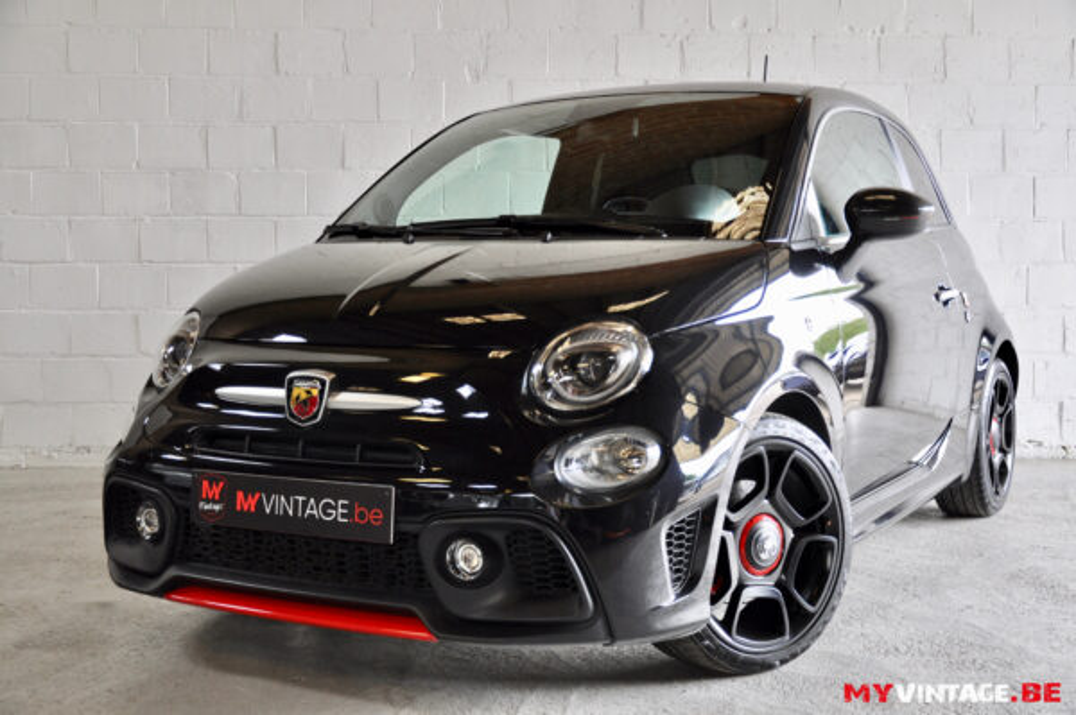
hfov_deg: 41.1
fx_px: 1433
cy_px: 358
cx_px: 538
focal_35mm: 48
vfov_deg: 28.0
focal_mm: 32
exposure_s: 1/60
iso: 450
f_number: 4.2
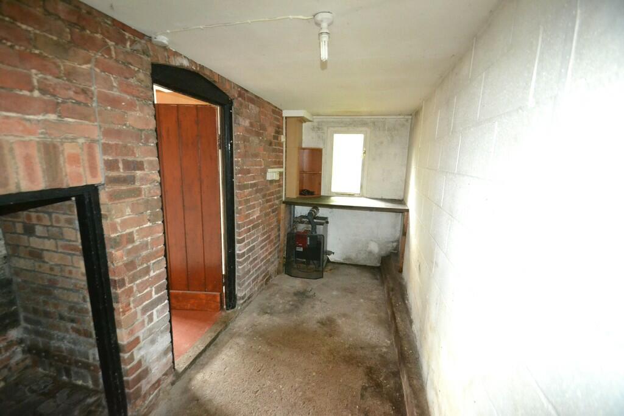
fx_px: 260
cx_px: 312
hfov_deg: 100.4
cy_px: 208
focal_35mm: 15
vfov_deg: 77.3
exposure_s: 1/60
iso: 3200
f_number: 3.5
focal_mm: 10
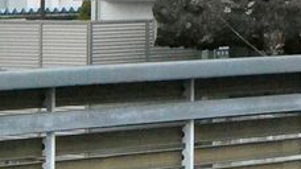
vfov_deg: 4.8
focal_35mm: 248
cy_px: -194
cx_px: 380
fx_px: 1978
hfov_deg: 8.6
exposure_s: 1/60
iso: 1600
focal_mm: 11.7
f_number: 4.4
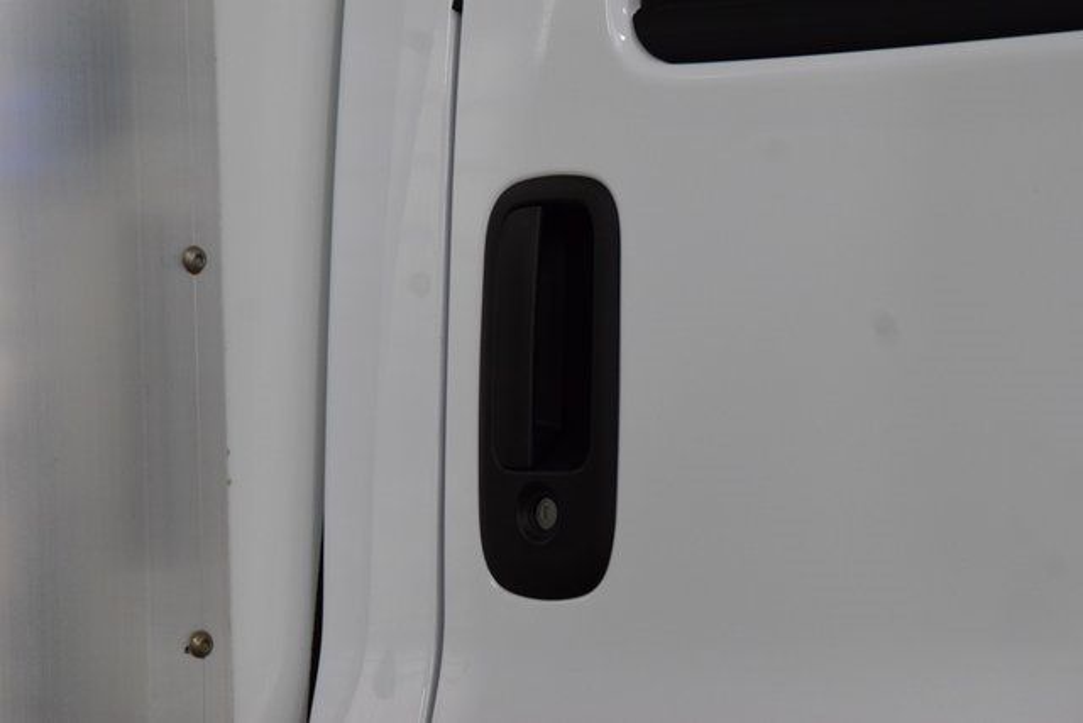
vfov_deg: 13.0
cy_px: 362
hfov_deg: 19.5
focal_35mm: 105
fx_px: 3159
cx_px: 542
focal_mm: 70
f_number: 6.3
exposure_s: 1/125
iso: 1600
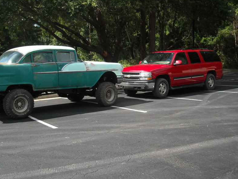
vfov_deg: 31.5
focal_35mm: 46
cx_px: 111
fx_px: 316
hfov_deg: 41.2
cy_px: 80
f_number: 5.6
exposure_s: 1/141
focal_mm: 5.7
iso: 64
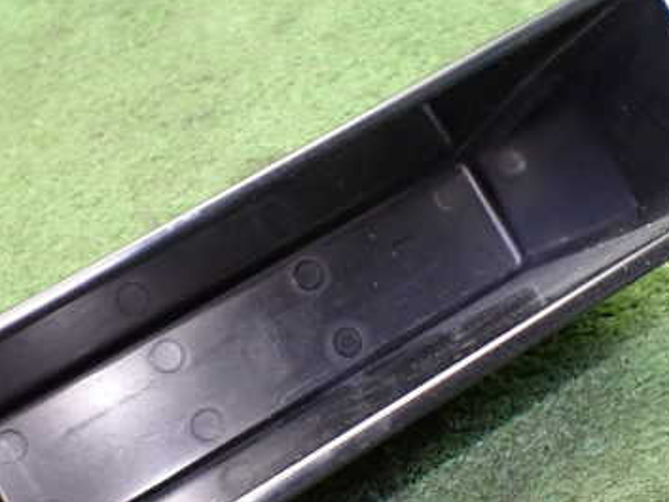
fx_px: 986
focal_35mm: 51
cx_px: 294
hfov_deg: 37.4
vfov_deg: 28.4
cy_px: 330
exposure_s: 1/60
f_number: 2.3
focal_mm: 5.4
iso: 800
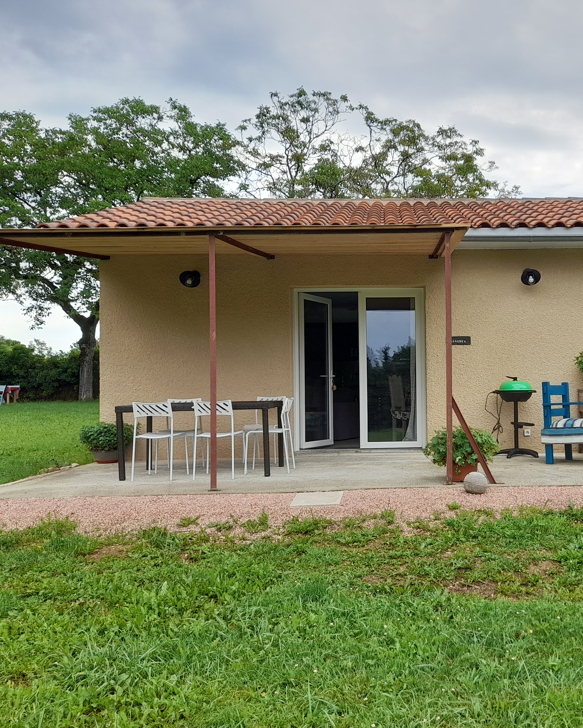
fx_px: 712
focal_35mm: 33
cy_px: 368
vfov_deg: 54.2
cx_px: 423
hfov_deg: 43.4
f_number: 2
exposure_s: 1/334
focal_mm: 4.6
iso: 20
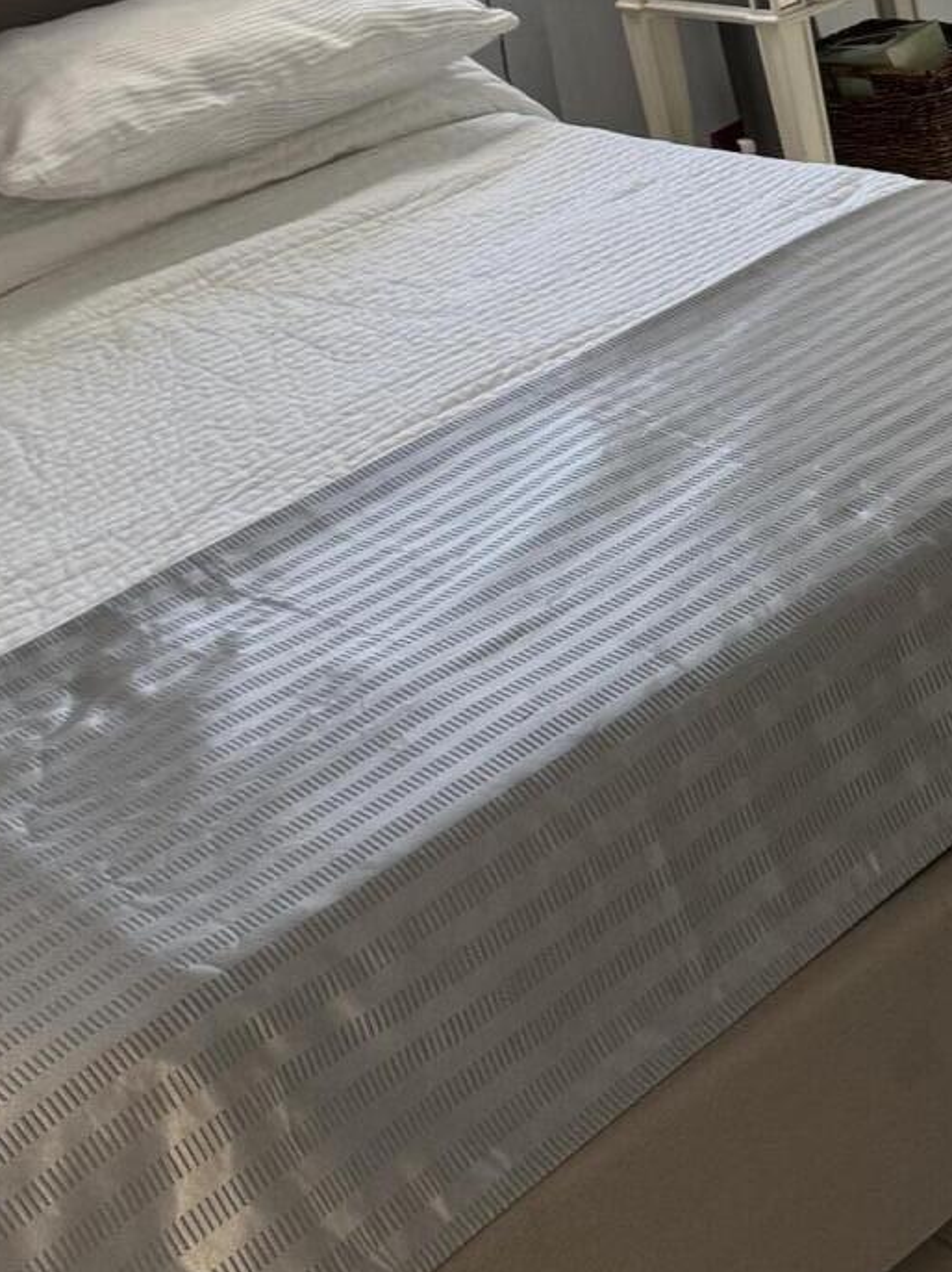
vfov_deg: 26.3
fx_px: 2568
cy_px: -4
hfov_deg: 20.1
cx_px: 1041
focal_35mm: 70
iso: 320
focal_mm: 6.76
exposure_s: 1/60
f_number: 1.78
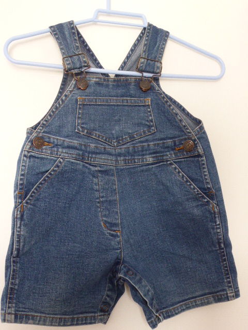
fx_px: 411
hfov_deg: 33.6
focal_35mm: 43
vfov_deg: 43.9
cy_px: 165
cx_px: 124
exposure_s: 1/10
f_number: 3.9
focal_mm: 7.4
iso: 400
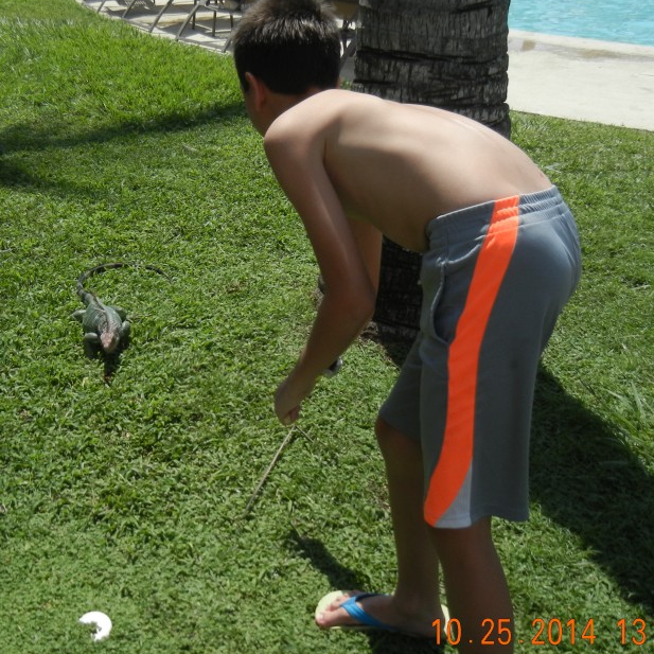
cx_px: 220
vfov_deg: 38.3
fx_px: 940
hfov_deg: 37.9
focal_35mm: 44
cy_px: 310
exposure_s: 1/505
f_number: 7
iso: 160
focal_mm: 5.4
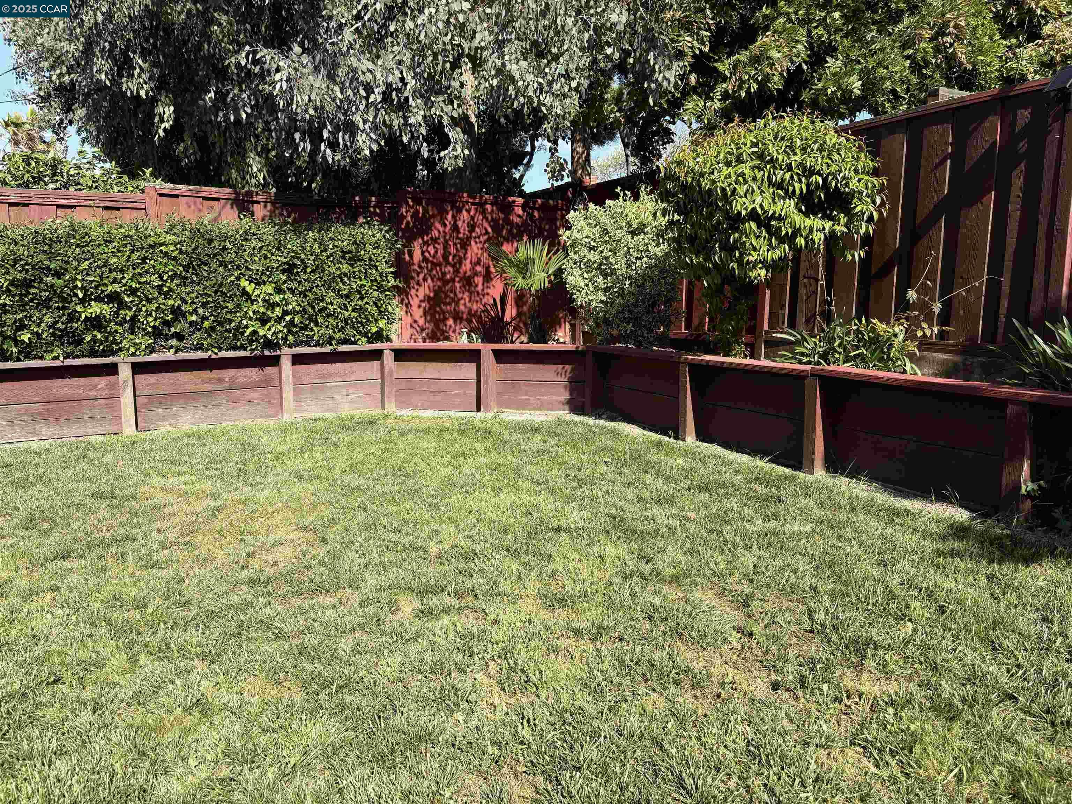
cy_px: 402
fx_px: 805
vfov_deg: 53.1
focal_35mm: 26
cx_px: 536
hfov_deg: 67.3
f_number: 1.6
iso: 50
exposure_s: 1/1667
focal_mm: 5.96
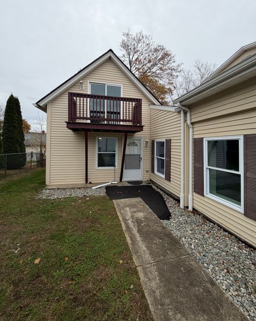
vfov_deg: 96.5
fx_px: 142
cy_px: 145
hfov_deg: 84.0
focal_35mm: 15
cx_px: 131
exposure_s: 1/742
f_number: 2.2
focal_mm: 2.22
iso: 40
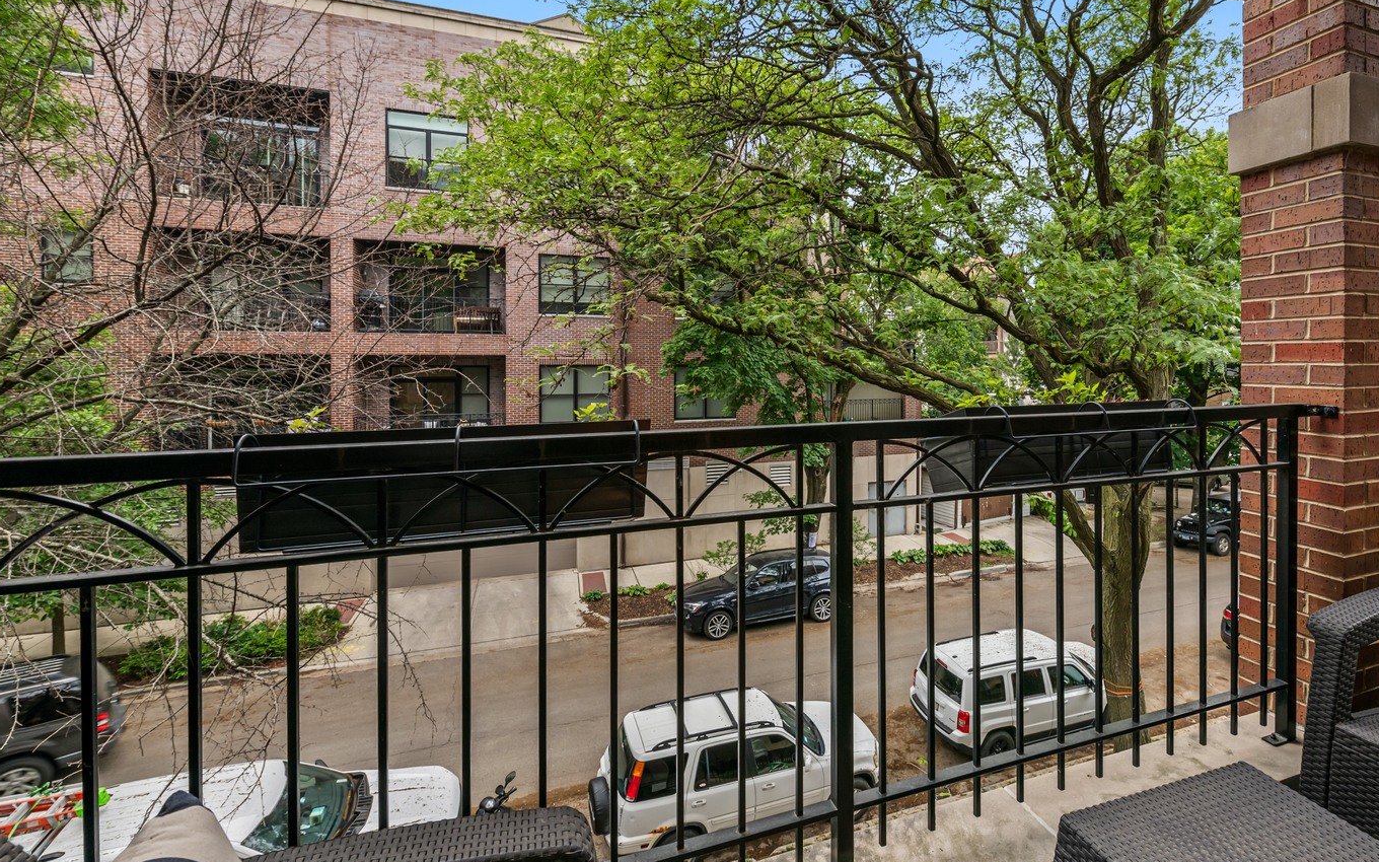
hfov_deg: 93.4
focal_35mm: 17
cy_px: 403
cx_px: 814
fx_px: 639
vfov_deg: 67.9
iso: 100
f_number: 8
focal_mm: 14
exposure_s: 1/40
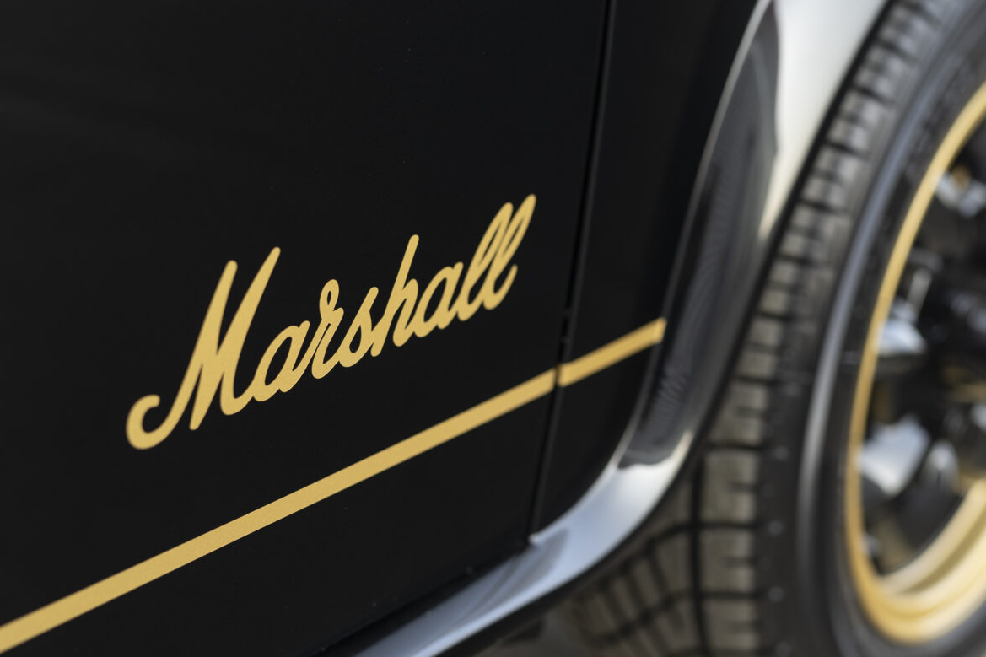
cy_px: 374
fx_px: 2109
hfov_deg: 26.3
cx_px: 595
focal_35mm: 77
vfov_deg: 17.7
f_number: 2.8
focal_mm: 50
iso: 100
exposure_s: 1/60
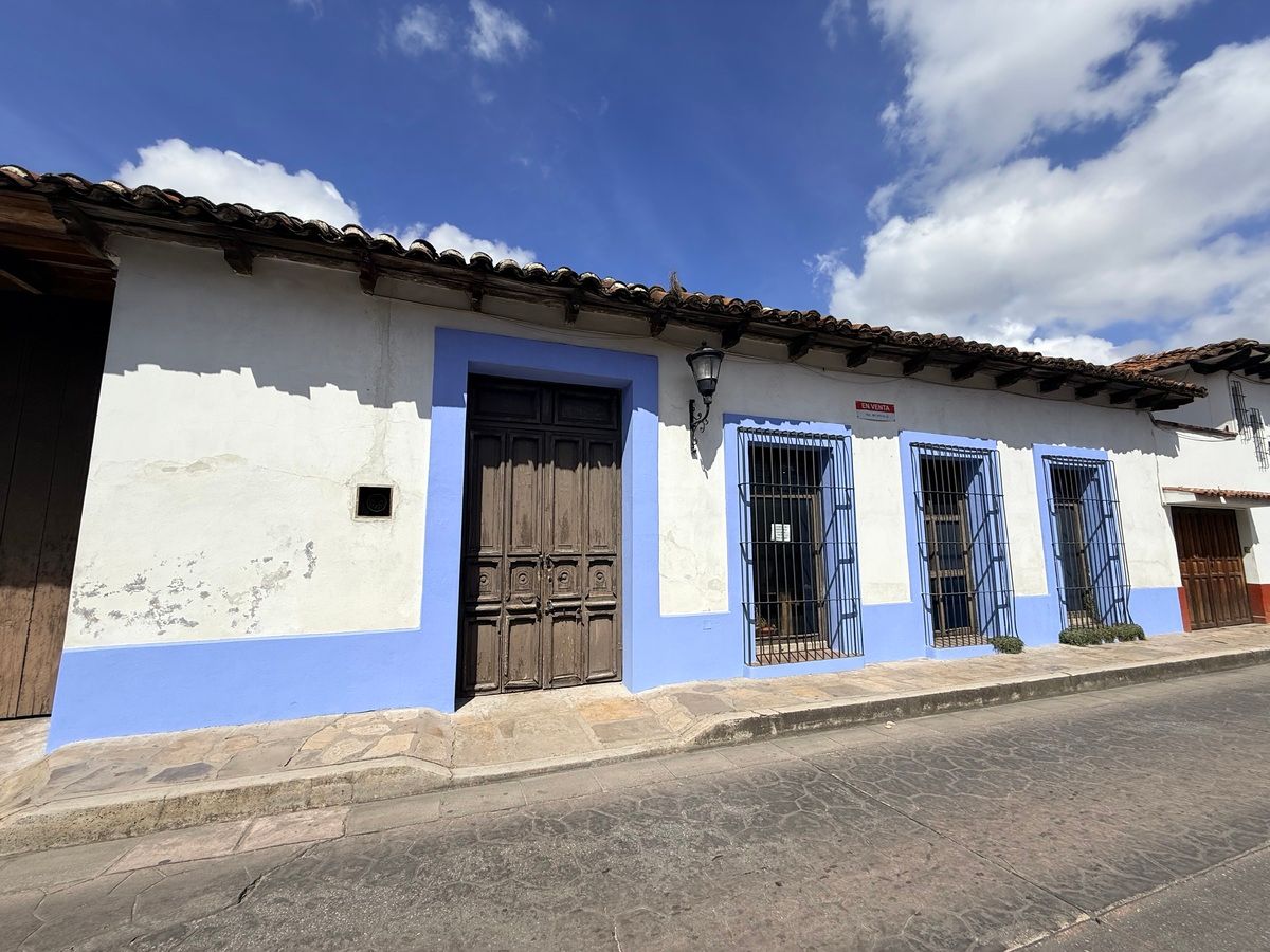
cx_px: 635
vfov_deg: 85.7
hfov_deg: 102.1
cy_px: 476
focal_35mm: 14
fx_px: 514
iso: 50
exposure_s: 1/4425
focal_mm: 2.22
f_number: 2.2
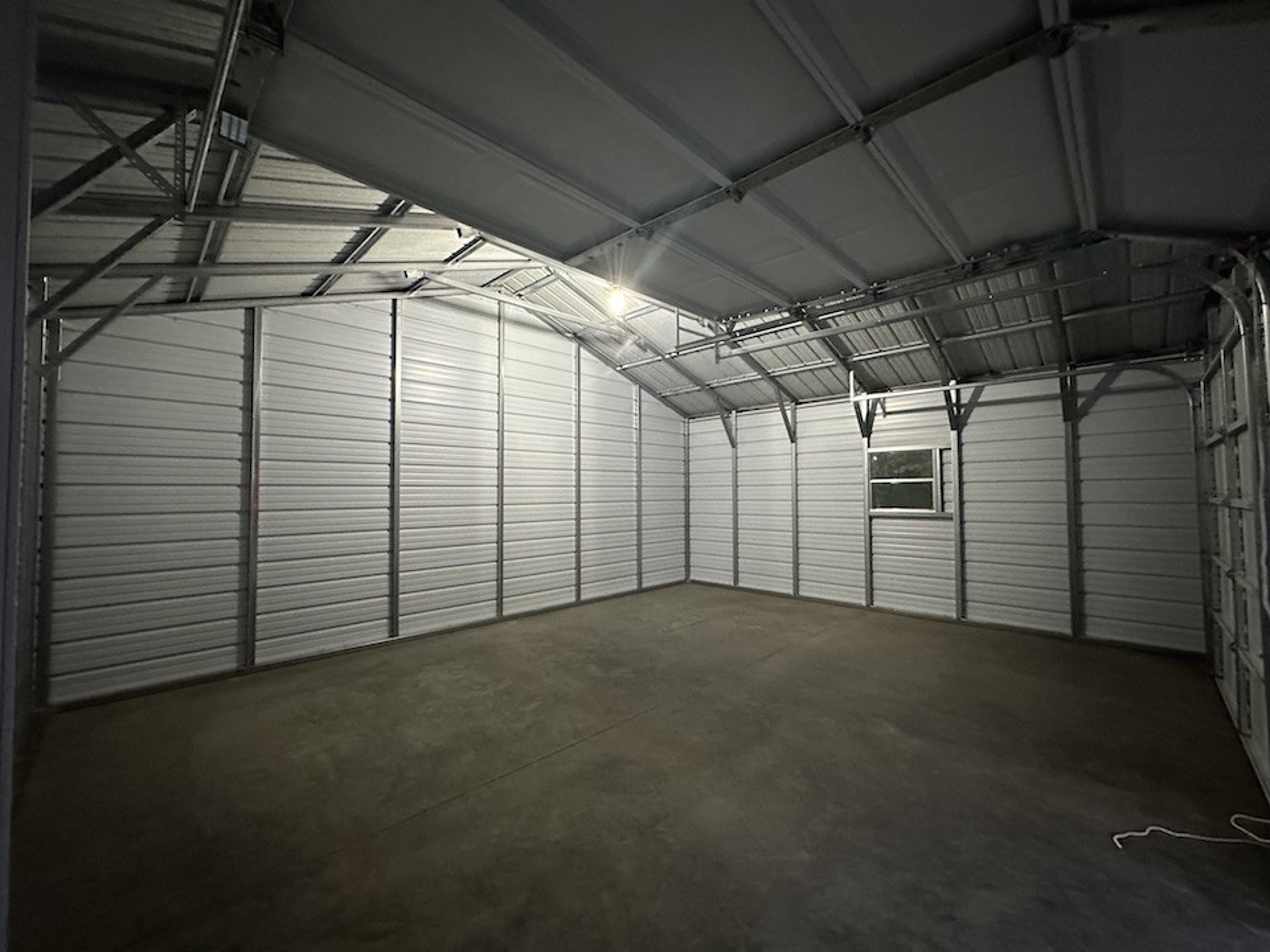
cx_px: 635
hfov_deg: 102.1
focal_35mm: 14
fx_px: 514
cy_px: 476
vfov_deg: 85.7
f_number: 2.2
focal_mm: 2.22
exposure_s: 1/60
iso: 640
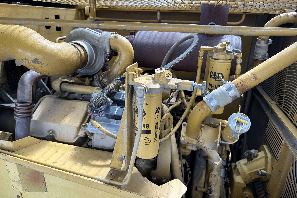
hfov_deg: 71.5
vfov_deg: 51.3
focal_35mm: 25
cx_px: 148
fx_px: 206
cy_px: 102
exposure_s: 1/422
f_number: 1.78
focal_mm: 6.86
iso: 80
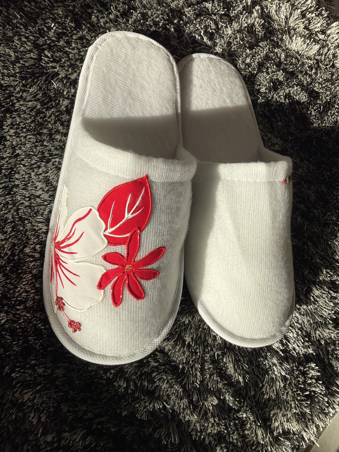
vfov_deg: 61.7
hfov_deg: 48.2
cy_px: 226
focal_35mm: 29
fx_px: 379
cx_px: 170
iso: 25
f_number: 1.8
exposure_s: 1/2058
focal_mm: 3
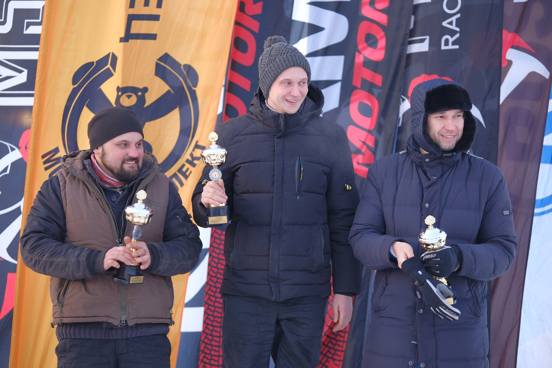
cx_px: 276
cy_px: 184
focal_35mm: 113
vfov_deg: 12.1
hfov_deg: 18.1
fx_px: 1733
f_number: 1.2
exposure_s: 1/80
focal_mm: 75
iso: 160
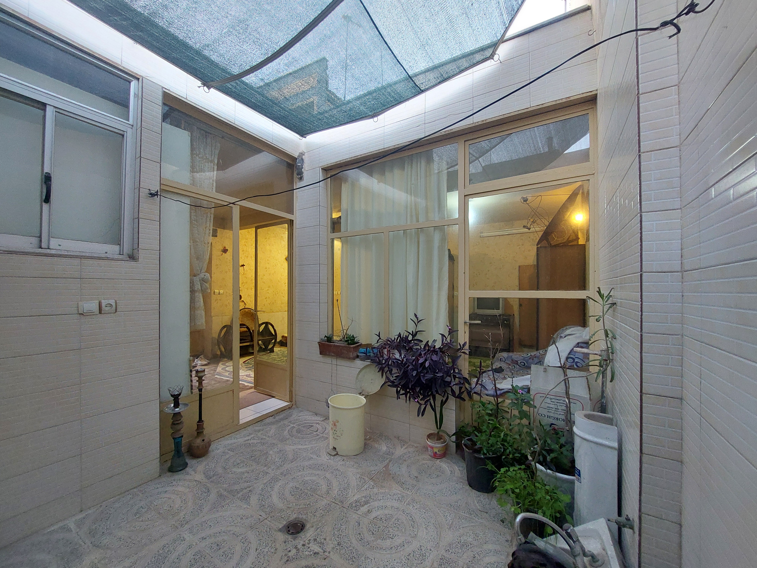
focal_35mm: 13
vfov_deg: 89.9
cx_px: 378
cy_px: 284
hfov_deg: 106.2
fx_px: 284
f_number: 2.2
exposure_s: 1/33
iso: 320
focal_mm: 1.74
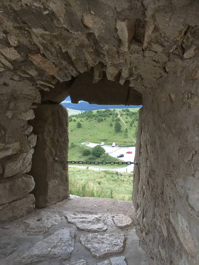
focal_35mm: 29
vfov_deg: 61.7
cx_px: 100
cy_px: 132
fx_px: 222
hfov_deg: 48.2
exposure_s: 1/8
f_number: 2.2
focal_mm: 4.15
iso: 125
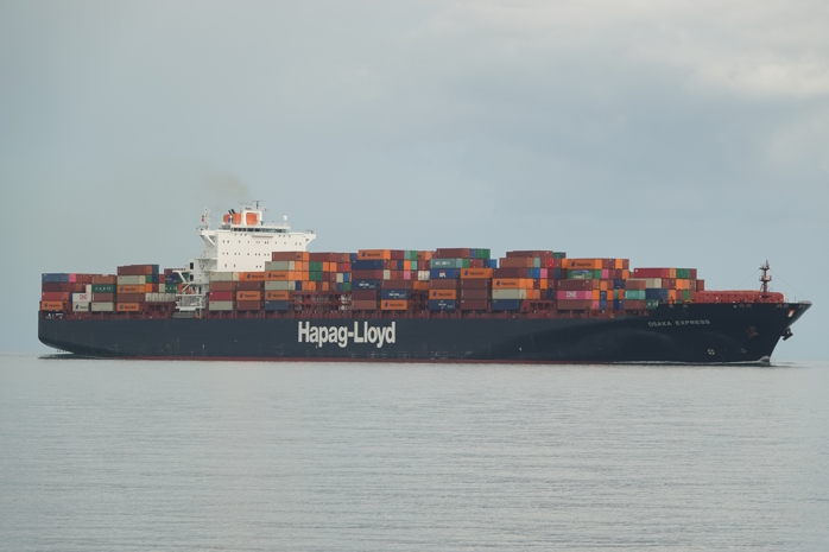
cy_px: 276
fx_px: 4604
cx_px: 414
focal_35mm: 200
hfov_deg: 10.3
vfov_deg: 6.9
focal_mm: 73.24
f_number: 4.5
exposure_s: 1/1000
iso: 100
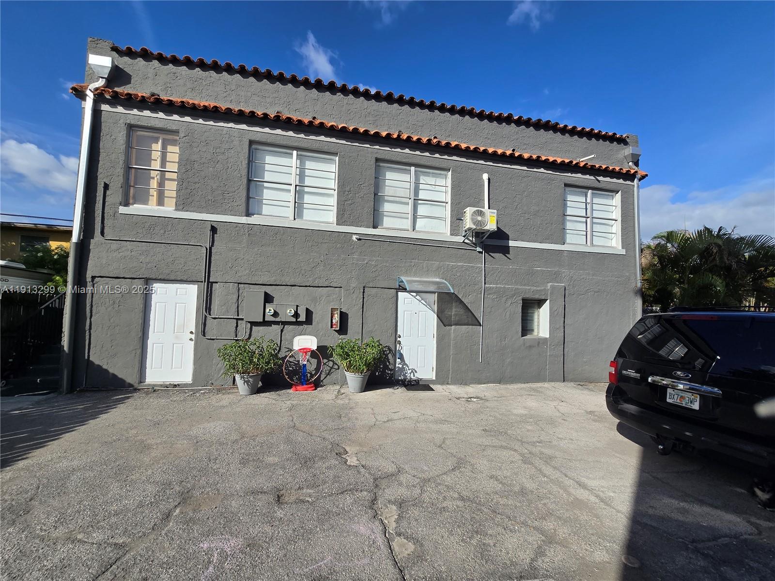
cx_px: 388
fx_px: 291
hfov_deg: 106.2
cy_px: 290
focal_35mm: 13
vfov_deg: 89.9
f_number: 2.2
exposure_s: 1/2352
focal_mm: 2.2
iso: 50
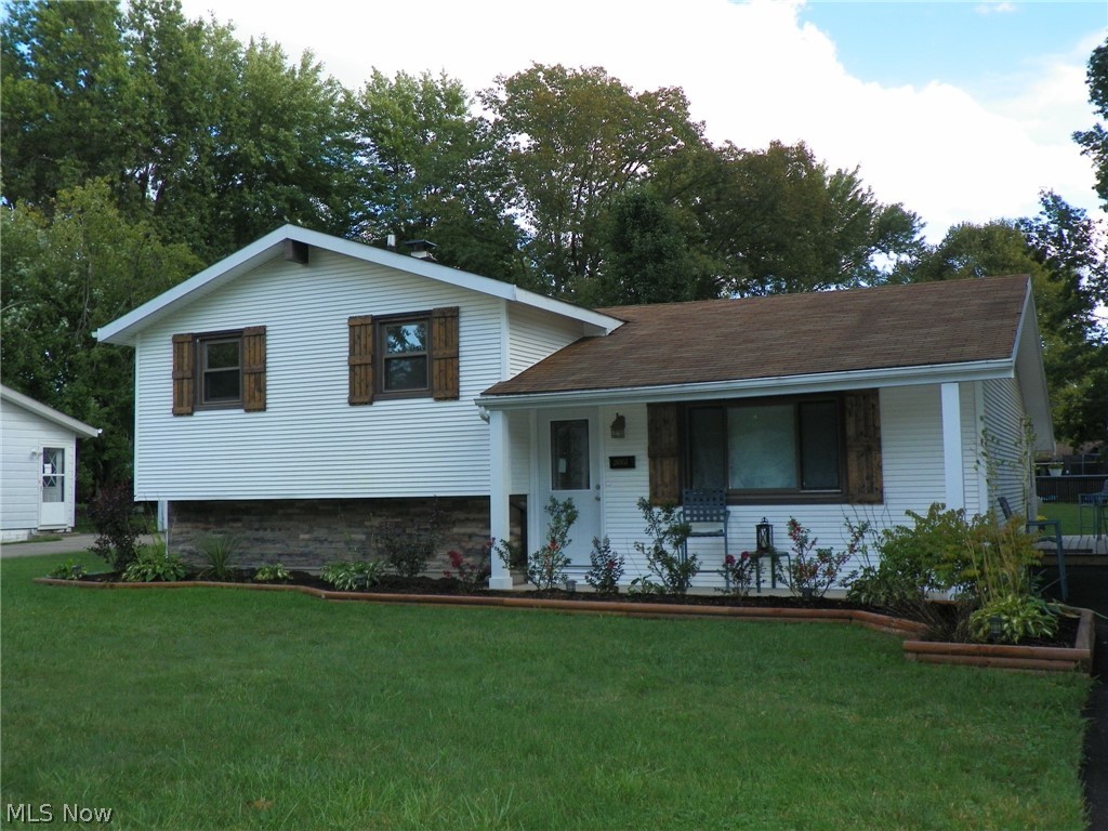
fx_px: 1152
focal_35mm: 36
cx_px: 554
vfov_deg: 39.7
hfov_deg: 51.4
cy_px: 416
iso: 64
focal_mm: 6.4
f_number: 3.2
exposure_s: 1/200
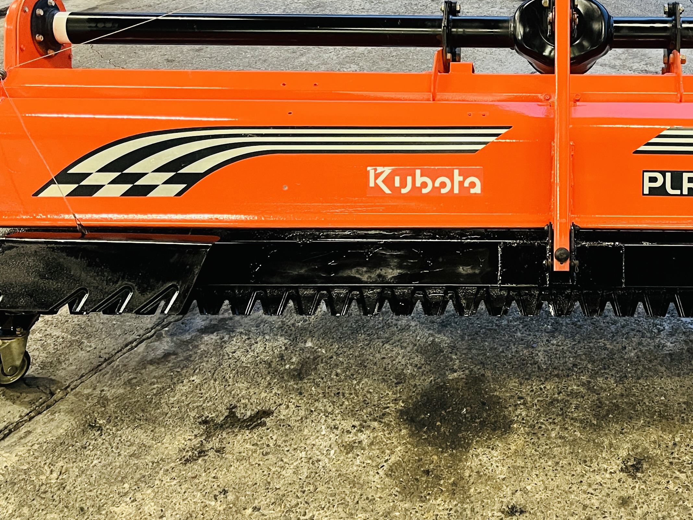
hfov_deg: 37.4
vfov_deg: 29.4
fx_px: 981
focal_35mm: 49
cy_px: 155
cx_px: 565
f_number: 1.6
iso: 400
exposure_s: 1/60
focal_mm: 5.1
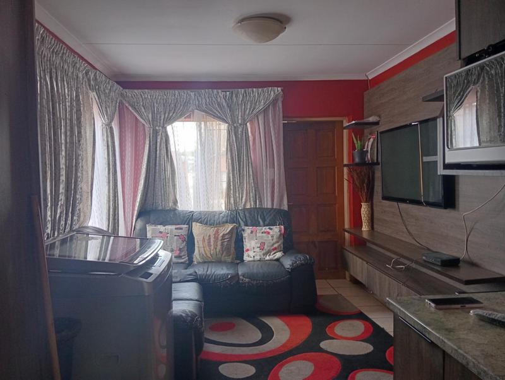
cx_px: 252
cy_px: 190
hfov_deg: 63.4
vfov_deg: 49.8
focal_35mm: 28
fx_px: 409
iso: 283
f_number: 1.8
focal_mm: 3.98
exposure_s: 1/33.3
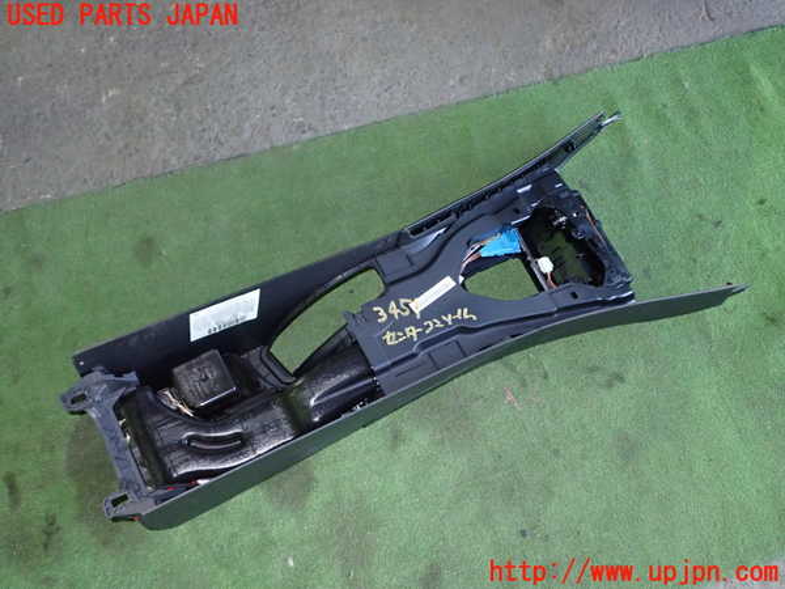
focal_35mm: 32
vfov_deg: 44.2
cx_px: 392
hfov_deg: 56.8
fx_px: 726
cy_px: 294
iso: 800
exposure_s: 1/30
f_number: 2.4
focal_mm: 5.79
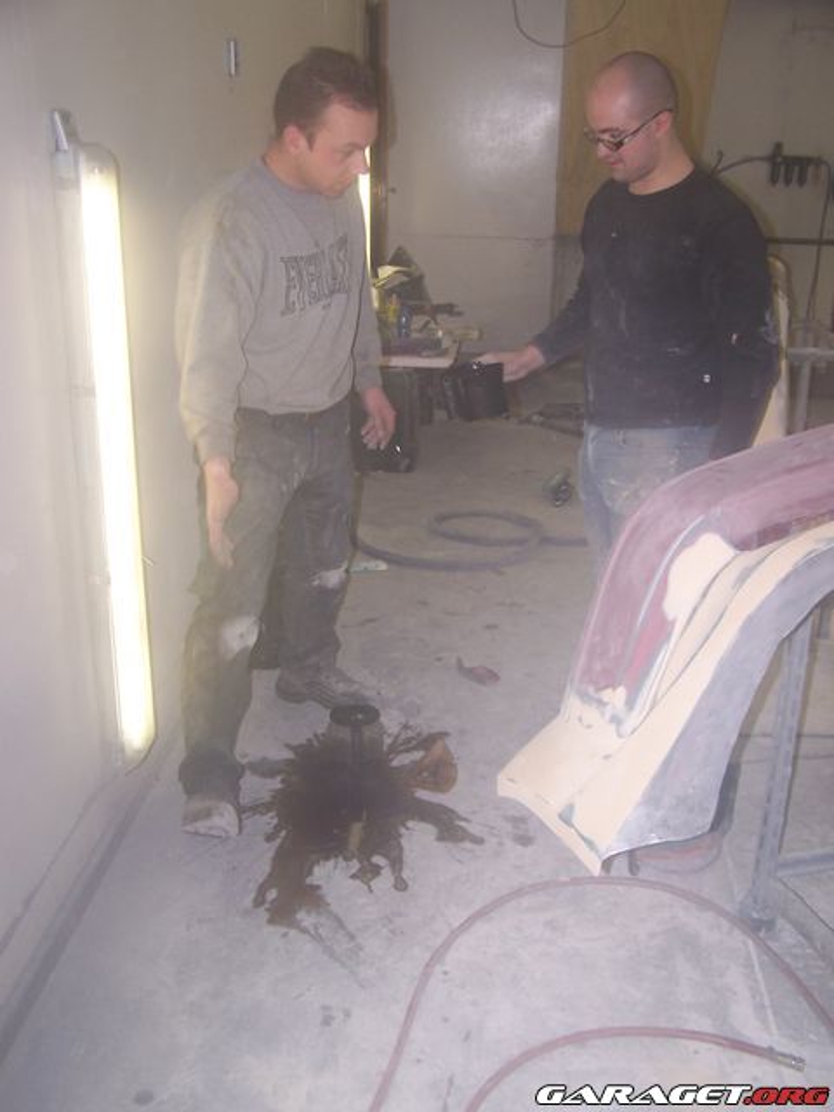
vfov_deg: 49.0
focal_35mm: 38
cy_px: 556
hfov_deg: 37.7
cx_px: 417
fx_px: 1221
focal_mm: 6.3
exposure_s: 1/60
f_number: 2.8
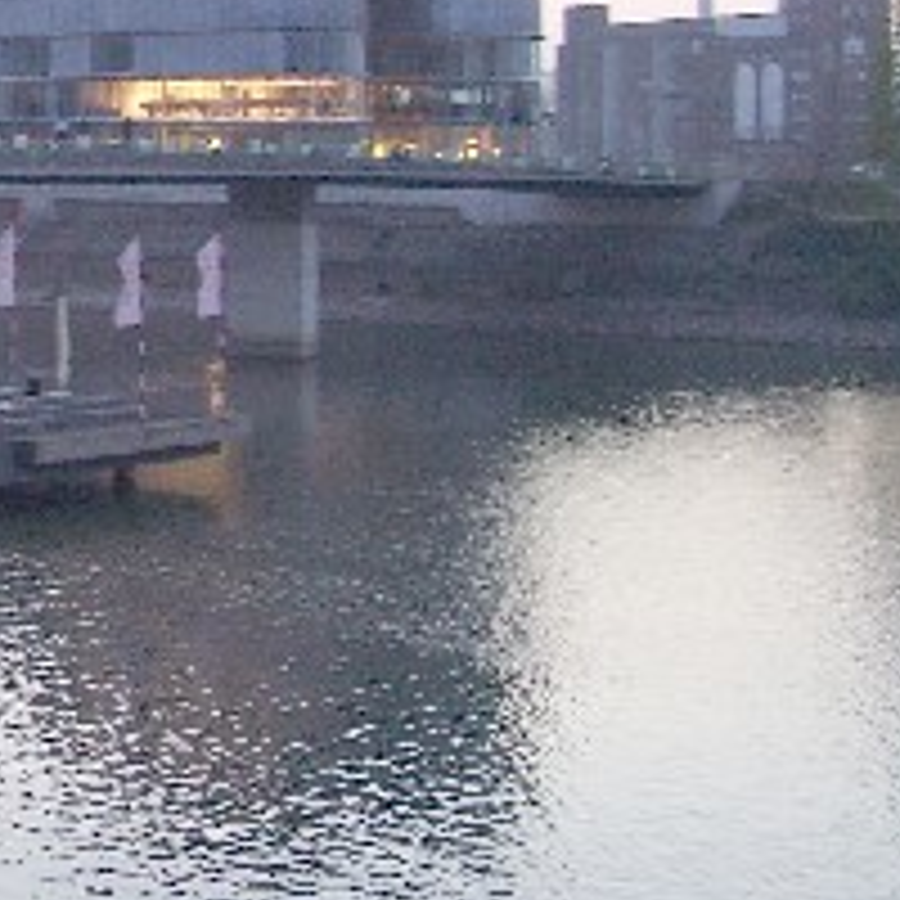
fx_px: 2500
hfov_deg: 18.8
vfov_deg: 20.1
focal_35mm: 85
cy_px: 126
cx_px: -306
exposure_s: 1/30
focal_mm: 5.6
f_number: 2.7
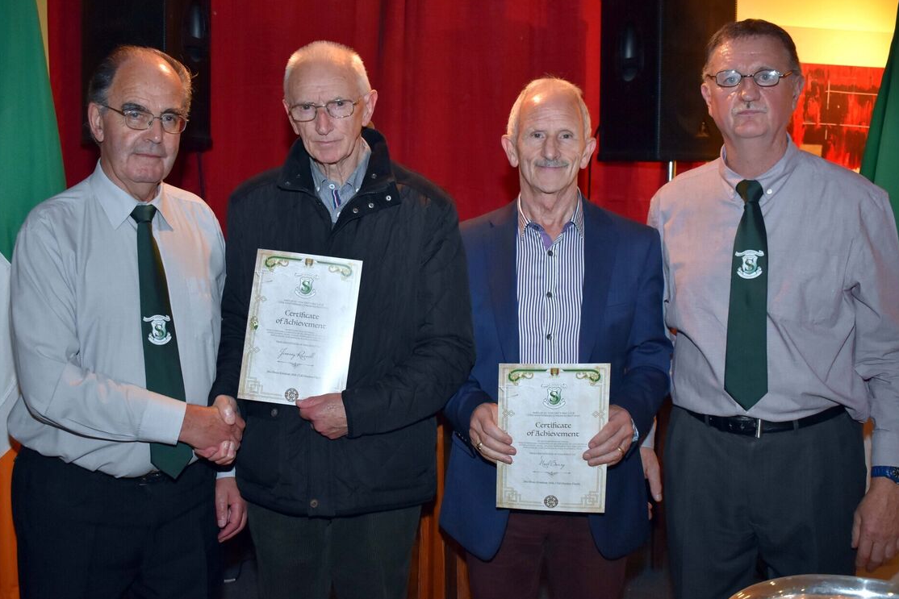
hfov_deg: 46.4
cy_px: 289
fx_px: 1049
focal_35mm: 42
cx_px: 424
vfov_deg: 31.9
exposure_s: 1/60
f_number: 4
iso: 1800
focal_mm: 26
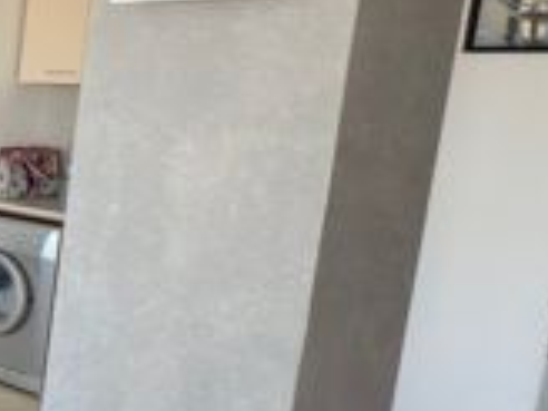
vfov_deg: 24.4
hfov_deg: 18.9
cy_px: 204
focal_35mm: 60
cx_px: -560
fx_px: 950
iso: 64
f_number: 2.2
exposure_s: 1/110
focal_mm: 2.22
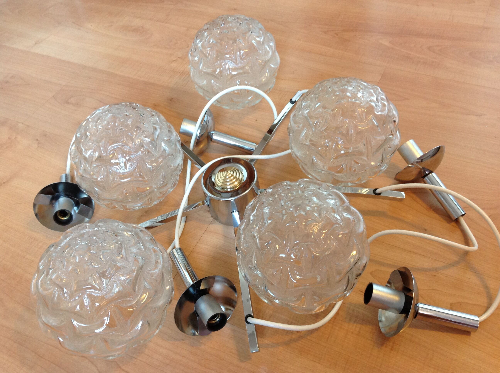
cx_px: 250
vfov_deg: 40.6
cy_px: 186
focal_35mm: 35
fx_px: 505
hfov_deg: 52.7
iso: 125
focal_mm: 4.28
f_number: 2.4
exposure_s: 1/15
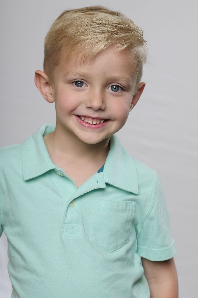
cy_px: 149
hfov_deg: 10.7
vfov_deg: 16.1
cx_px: 99
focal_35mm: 128
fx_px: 1055
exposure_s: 1/250
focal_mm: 85
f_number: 5.6
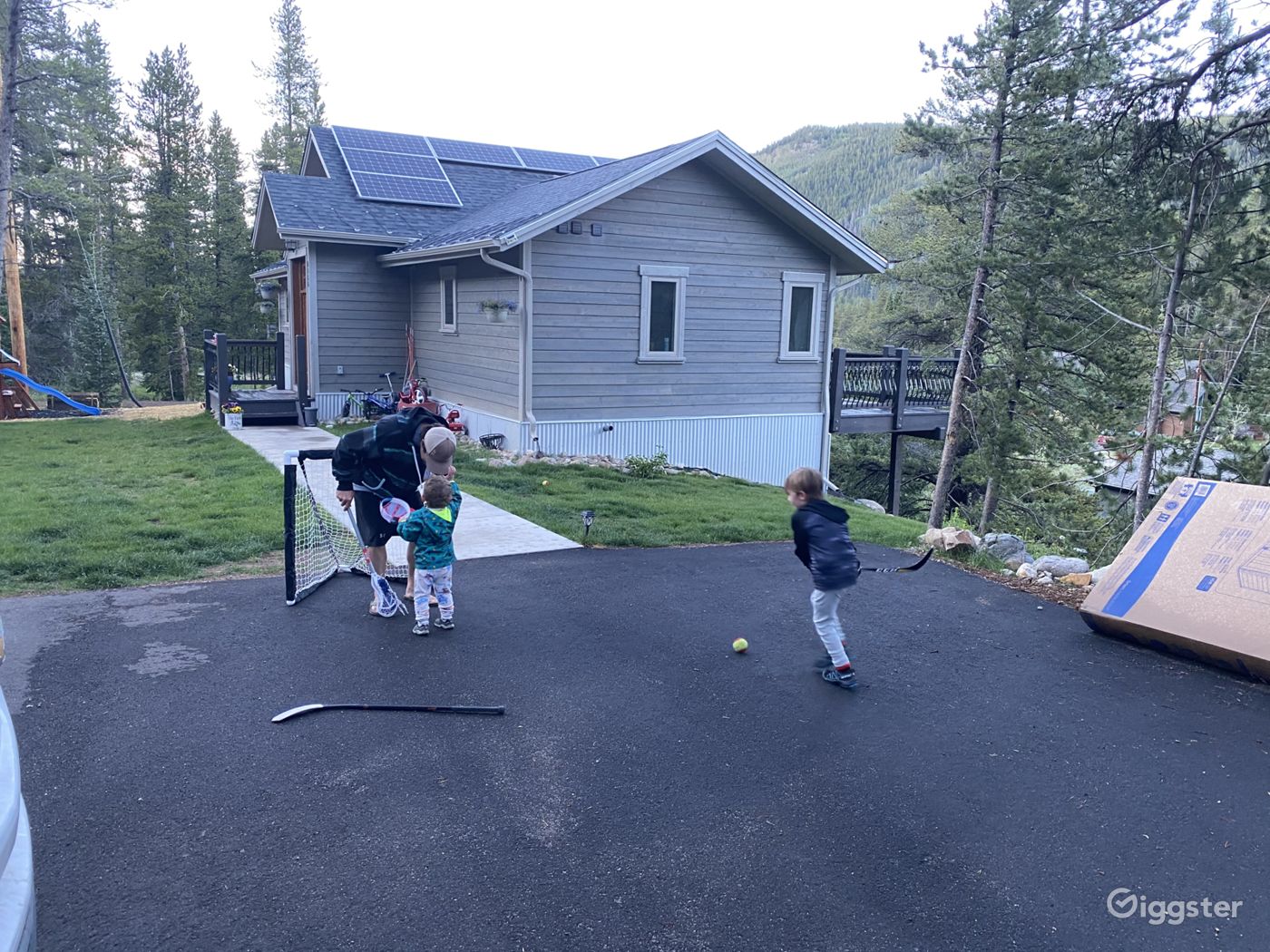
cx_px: 635
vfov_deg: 53.1
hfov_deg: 67.3
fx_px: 954
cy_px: 476
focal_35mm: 26
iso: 125
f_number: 1.8
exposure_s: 1/60
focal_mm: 4.25
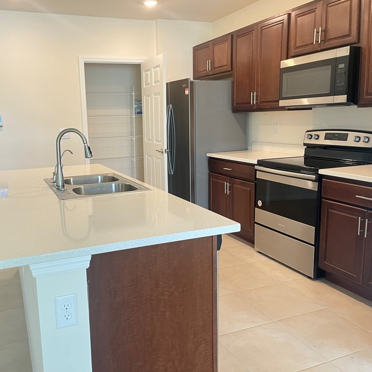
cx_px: 141
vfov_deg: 52.5
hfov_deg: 52.0
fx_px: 377
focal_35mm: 31
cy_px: 184
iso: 160
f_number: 1.6
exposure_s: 1/60
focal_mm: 5.1
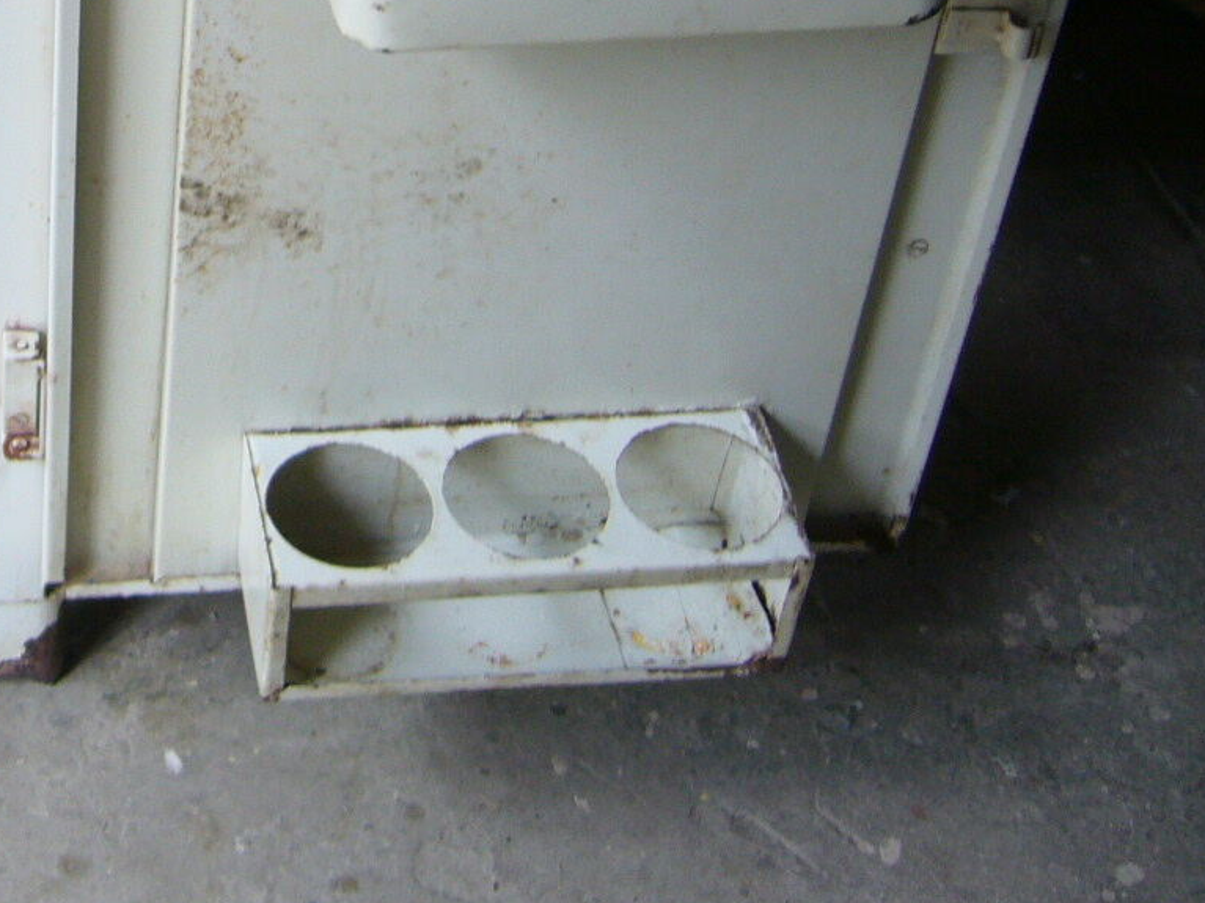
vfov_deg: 19.6
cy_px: 27
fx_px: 2541
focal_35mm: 73
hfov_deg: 25.5
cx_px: 30
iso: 100
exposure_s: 1/30
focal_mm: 5.8
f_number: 2.8
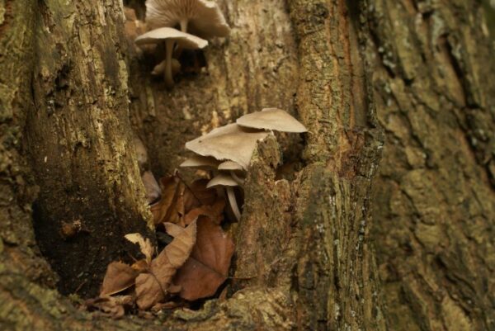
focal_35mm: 52
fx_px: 722
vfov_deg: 25.8
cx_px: 248
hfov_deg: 37.8
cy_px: 166
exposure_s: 1/60
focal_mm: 35
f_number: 5.6
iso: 400
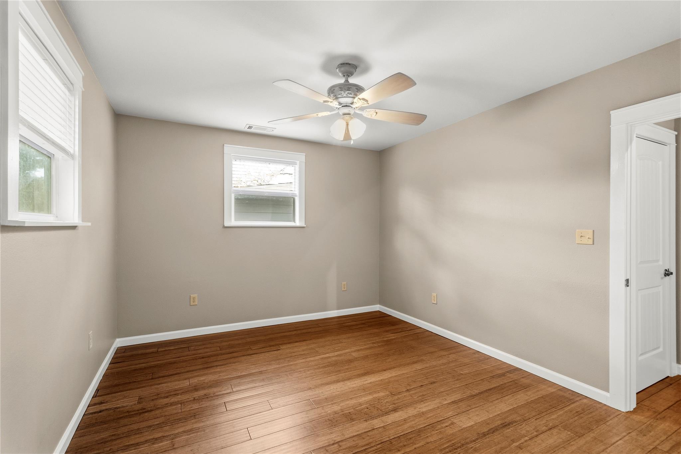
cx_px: 340
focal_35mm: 16
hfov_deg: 96.7
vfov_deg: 73.7
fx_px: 303
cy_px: 227
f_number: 8
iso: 250
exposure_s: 1/8
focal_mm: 16
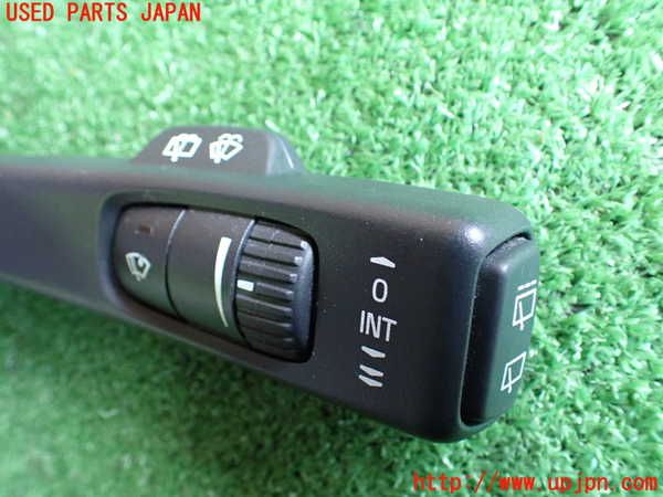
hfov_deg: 60.0
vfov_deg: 46.8
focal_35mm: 30
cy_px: 248
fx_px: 575
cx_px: 332
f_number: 2.3
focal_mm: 5.4
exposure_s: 1/40
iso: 800
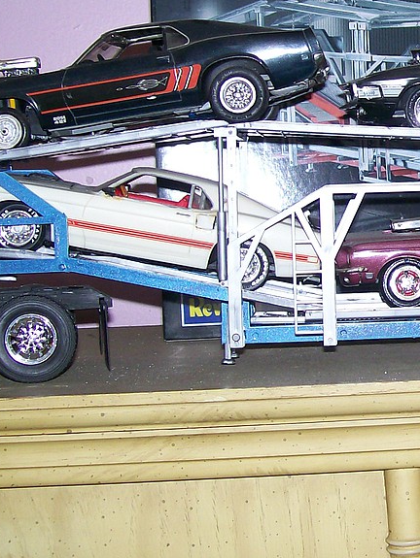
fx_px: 1293
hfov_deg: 17.7
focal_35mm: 80
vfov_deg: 24.4
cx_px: 483
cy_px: 232
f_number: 2.7
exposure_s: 1/64
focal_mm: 6
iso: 80
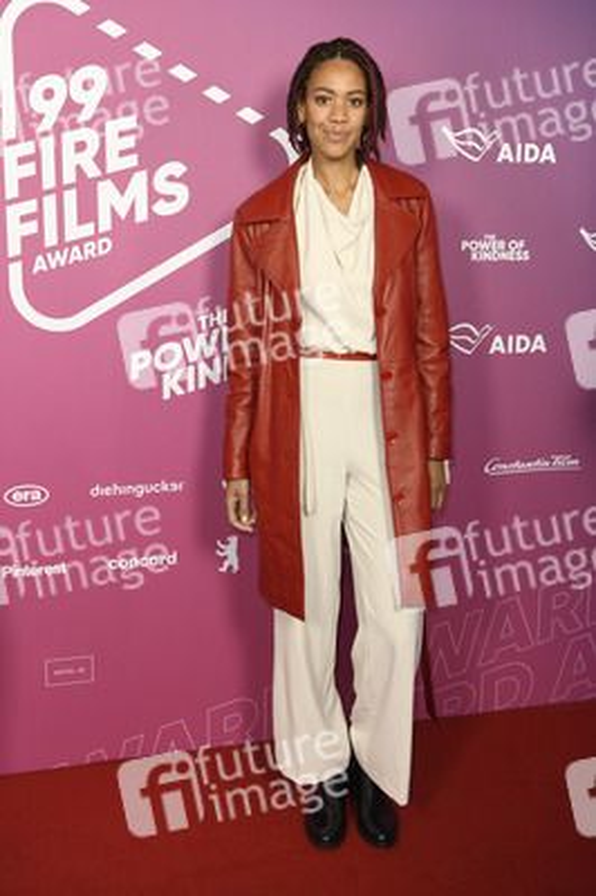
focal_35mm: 35
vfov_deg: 54.5
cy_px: 448
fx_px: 871
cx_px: 298
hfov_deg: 37.8
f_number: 4
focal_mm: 35
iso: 800
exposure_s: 1/320
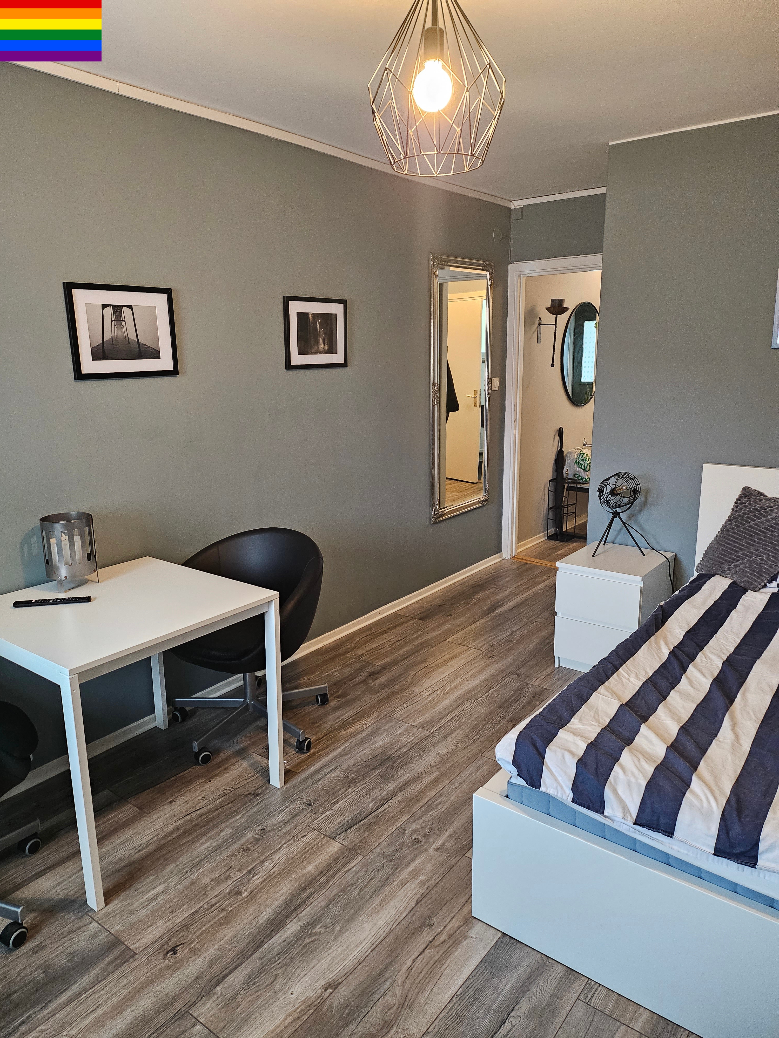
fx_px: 720
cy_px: 519
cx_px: 390
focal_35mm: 24
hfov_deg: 56.8
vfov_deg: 71.6
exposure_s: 1/50
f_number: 1.8
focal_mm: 5
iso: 800
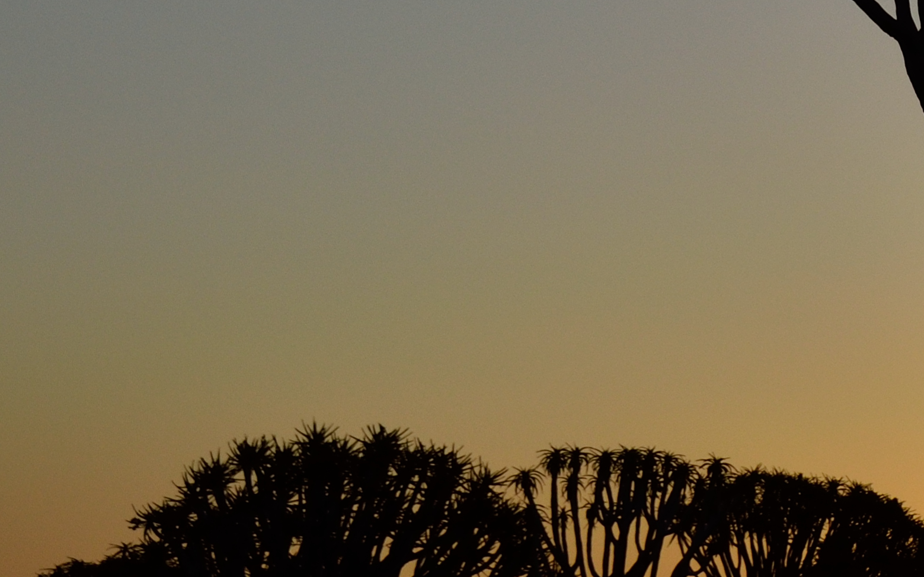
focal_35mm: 164
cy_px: -26
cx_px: 1369
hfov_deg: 12.2
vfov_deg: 8.0
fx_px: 4129
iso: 200
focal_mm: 34
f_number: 11
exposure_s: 1/500
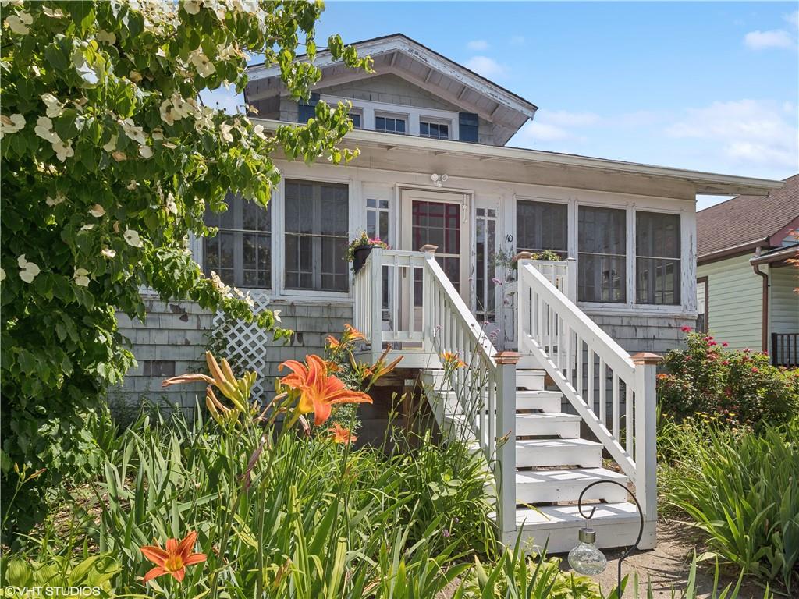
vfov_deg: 66.0
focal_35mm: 20
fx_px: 462
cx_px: 400
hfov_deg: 81.7
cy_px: 300
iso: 200
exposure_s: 1/320
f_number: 8
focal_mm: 10
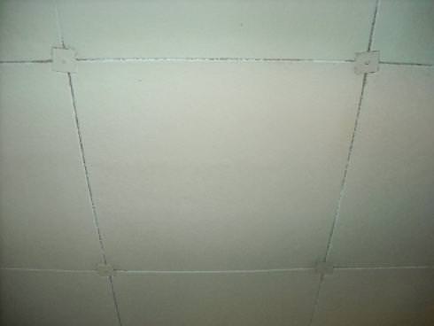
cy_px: 163
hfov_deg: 52.6
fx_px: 439
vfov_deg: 40.7
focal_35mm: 35
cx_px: 217
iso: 800
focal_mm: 5.7
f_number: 2.8
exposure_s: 1/60
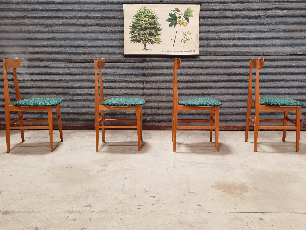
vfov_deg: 41.8
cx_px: 162
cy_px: 118
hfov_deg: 53.9
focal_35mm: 34
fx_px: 301
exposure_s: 1/33.3
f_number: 1.9
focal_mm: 6.71
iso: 500
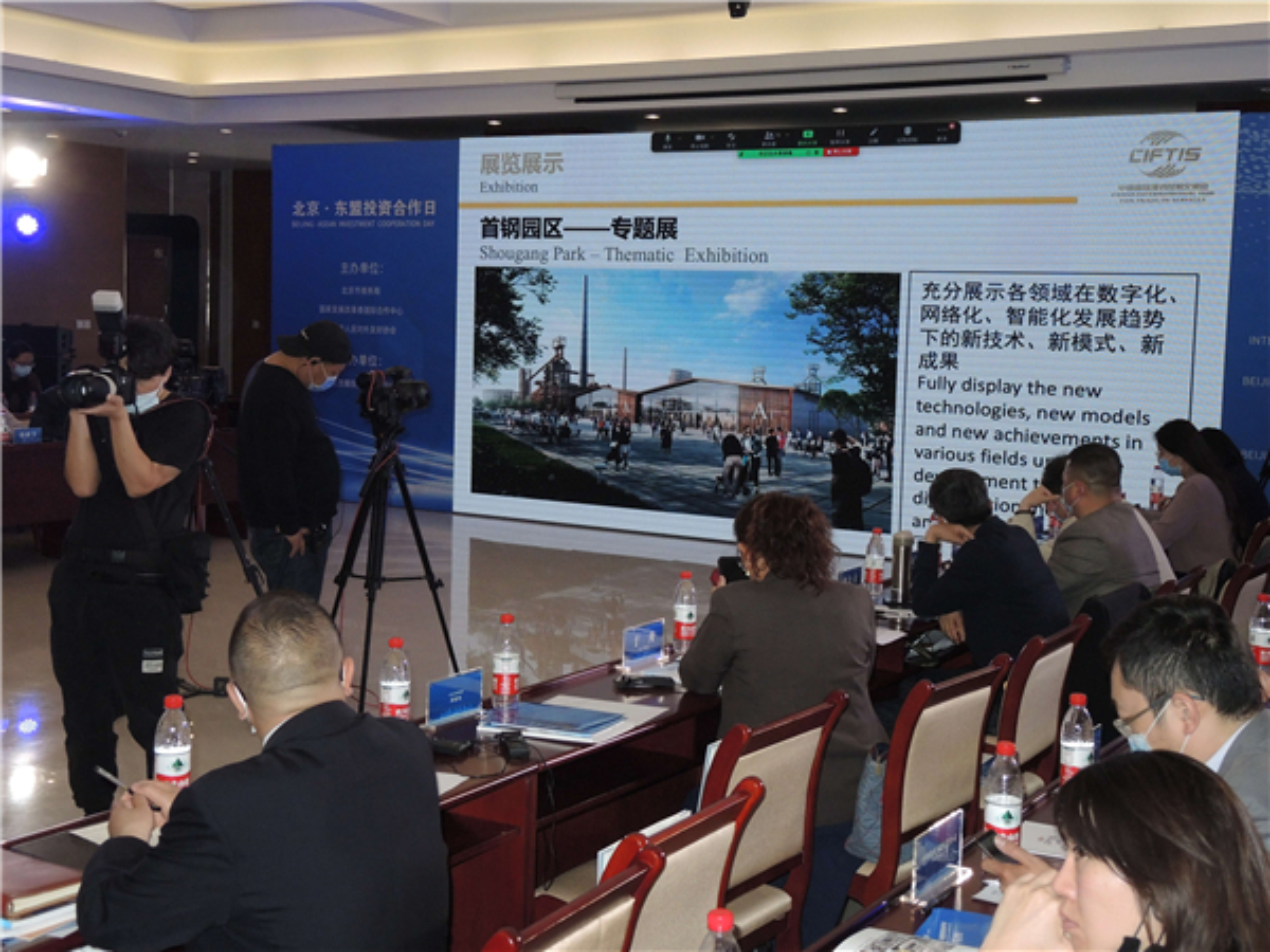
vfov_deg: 34.3
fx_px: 1541
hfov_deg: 44.8
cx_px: 635
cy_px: 476
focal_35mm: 42
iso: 640
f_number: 2.5
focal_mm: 9
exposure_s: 1/640
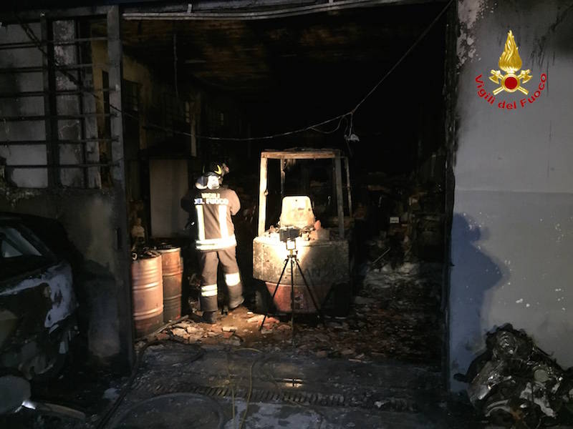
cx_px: 286
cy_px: 214
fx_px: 480
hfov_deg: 61.7
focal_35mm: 29
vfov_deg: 48.2
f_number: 2.2
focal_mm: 4.15
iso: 800
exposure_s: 1/15
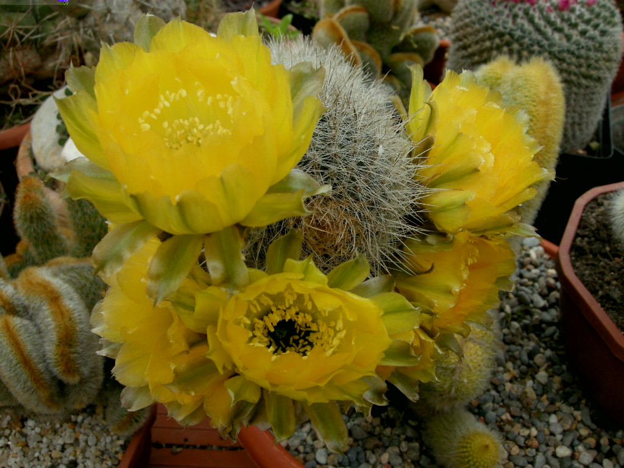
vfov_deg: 40.7
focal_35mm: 35
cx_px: 312
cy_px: 234
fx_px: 631
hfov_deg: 52.6
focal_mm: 7.5
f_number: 5.4
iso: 200
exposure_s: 1/255
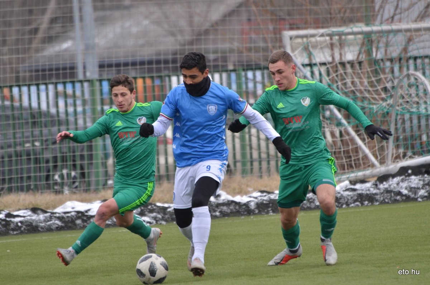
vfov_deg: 3.0
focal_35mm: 450
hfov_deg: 4.6
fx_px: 5364
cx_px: 215
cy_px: 142
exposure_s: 1/800
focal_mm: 300
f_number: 5.6
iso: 500
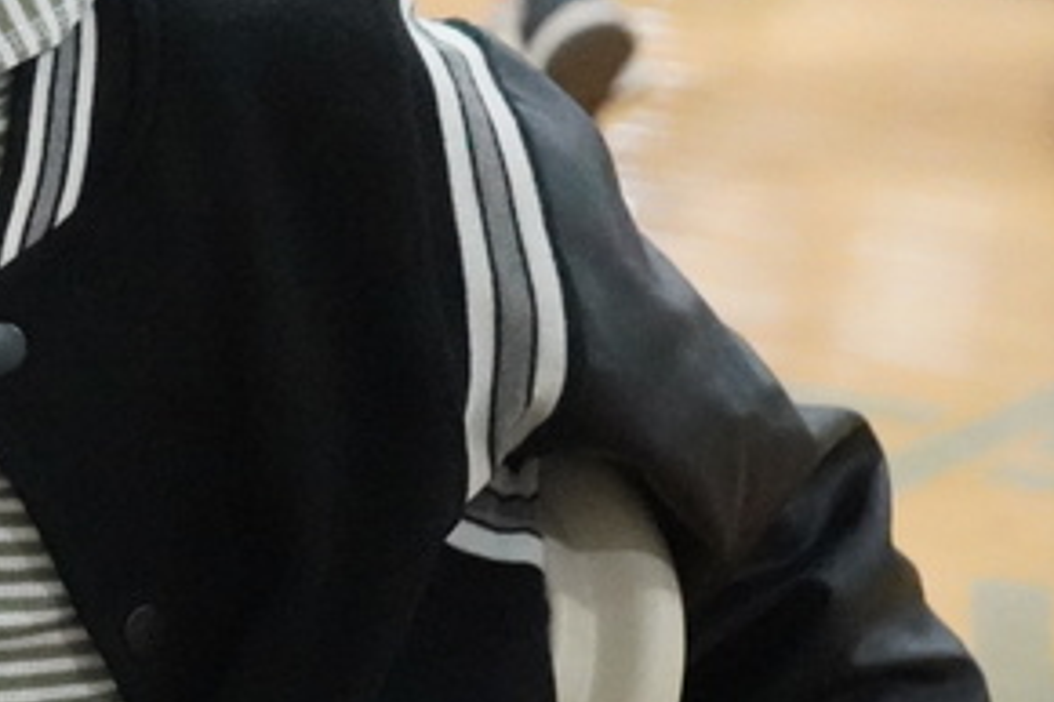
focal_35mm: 233
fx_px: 6818
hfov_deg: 8.6
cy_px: 227
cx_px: -658
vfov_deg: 5.9
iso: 32000
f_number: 5.6
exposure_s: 1/500
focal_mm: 66
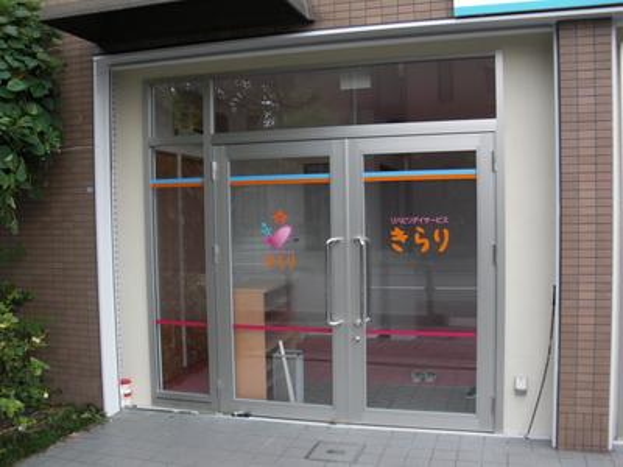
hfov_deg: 51.4
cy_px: 234
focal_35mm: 36
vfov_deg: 39.7
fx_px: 648
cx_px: 312
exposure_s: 1/80
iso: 100
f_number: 2.8
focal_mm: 6.3
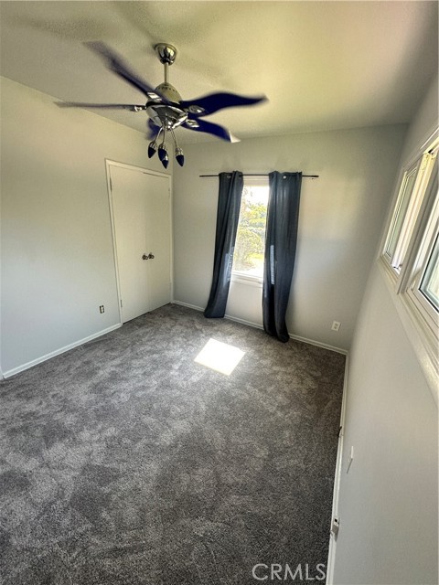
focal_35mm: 14
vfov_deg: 102.1
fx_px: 237
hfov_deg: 85.7
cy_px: 292
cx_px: 220
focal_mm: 2.22
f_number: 2.2
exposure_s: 1/120
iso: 160
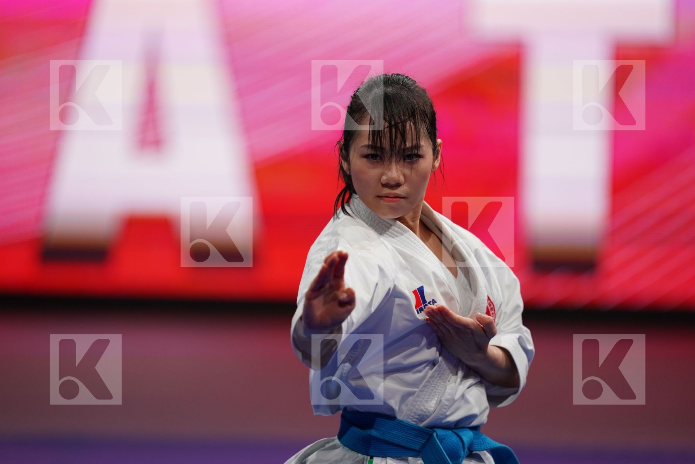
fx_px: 7722
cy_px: 232
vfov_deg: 3.4
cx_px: 348
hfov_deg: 5.2
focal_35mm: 400
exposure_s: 1/500
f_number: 2.8
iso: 1000
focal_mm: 400
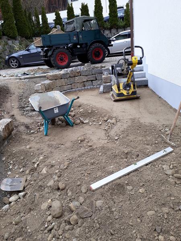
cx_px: 90
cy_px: 120
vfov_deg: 65.3
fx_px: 188
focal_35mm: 27
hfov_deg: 51.4
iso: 40
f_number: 1.9
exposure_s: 1/250
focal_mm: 3.6
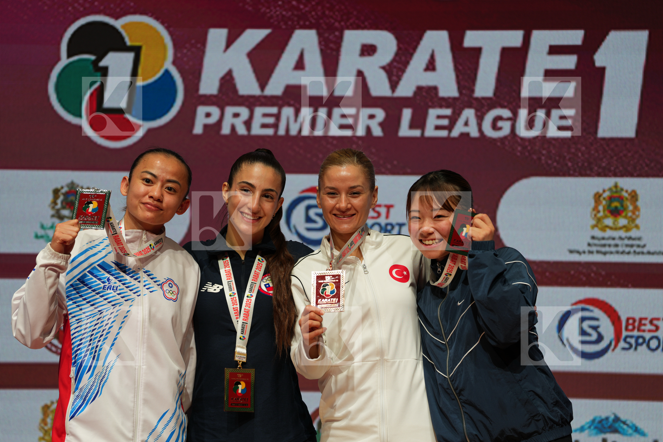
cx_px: 332
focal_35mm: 182
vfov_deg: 7.5
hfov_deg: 11.3
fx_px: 3351
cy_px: 221
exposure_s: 1/250
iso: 100
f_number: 2.8
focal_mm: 182
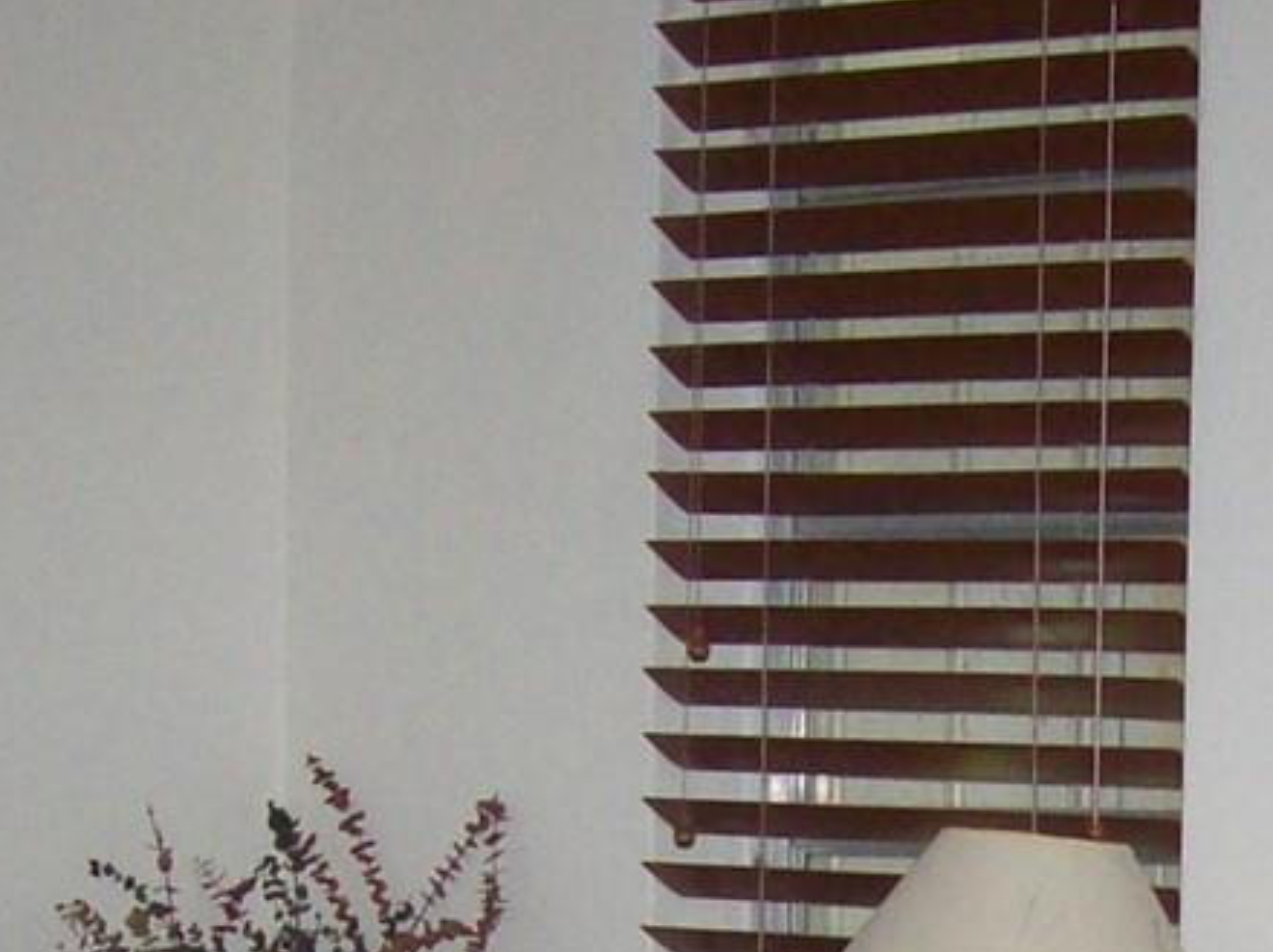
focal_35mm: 131
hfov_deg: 14.8
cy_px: 1591
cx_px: 1241
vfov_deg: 10.7
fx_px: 4812
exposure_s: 1/64
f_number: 2.7
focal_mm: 6
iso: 200
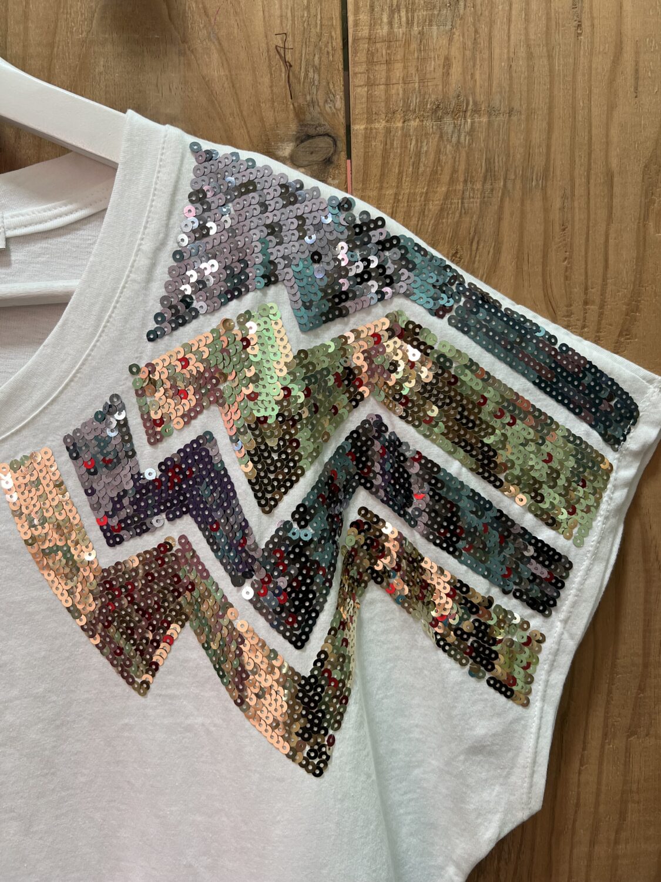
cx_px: 330
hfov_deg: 53.1
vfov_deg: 67.3
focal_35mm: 26
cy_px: 441
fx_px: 662
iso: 125
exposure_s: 1/100
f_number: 1.5
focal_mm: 5.7
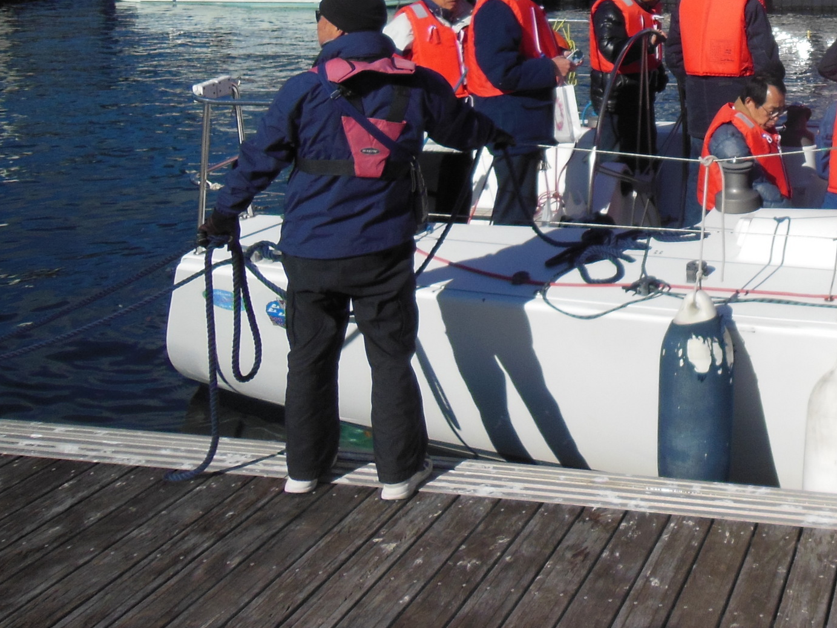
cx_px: 808
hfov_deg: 35.1
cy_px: 17
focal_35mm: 50
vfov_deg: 27.6
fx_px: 1209
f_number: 7
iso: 125
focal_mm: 4.5
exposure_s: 1/500
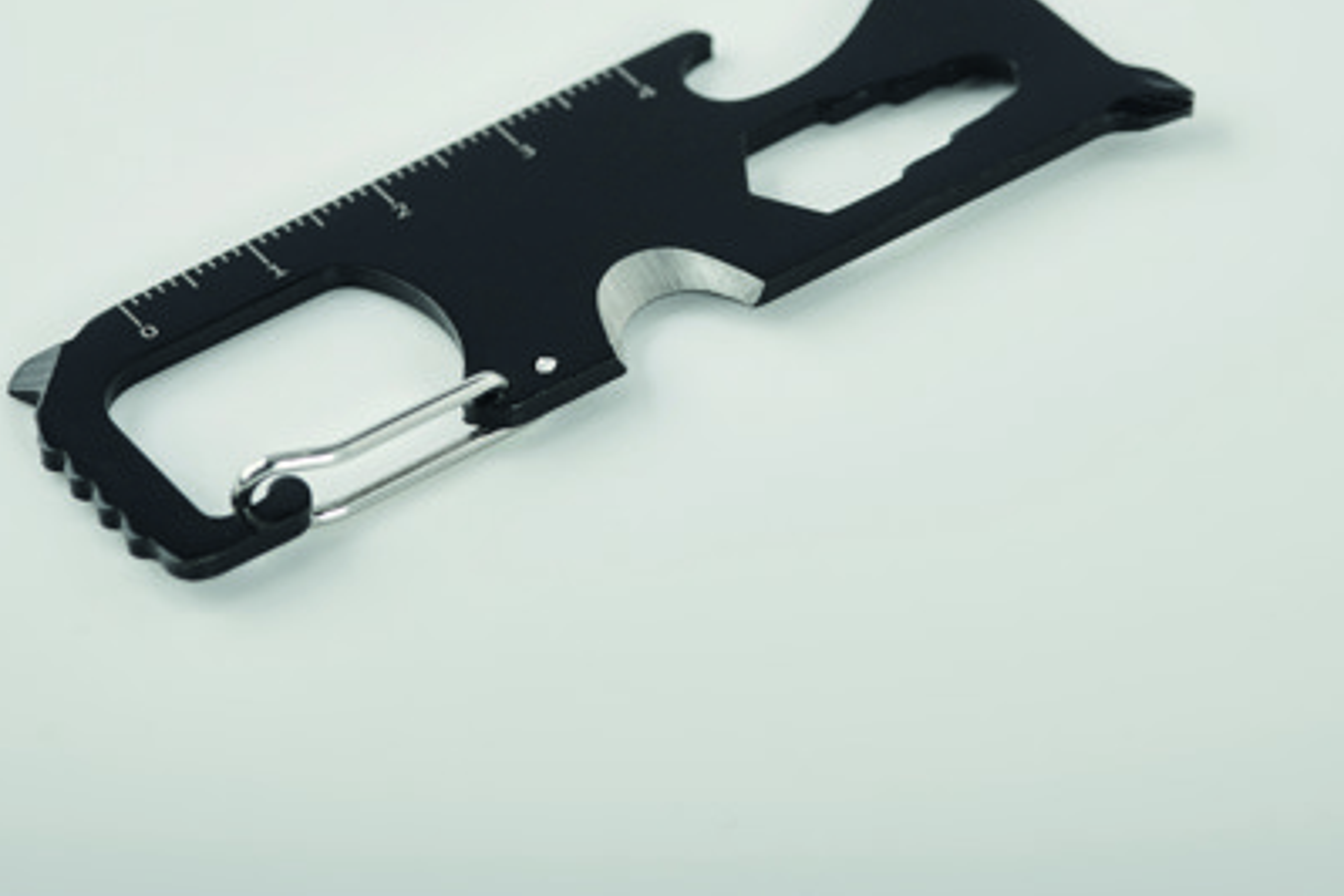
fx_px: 5898
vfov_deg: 8.7
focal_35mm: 158
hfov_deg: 13.0
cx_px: 670
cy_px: 236
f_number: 13
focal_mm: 105
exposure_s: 1/200
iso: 64
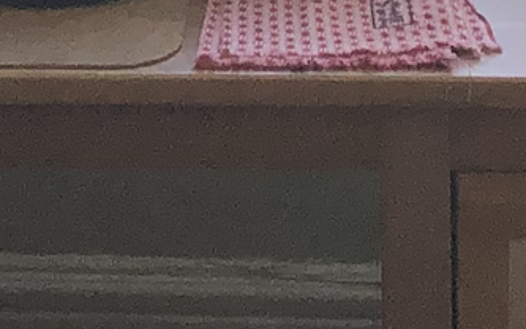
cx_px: 201
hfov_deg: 18.3
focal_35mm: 114
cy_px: -372
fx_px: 1634
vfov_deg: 10.4
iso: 64
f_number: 1.8
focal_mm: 3.99
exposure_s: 1/120
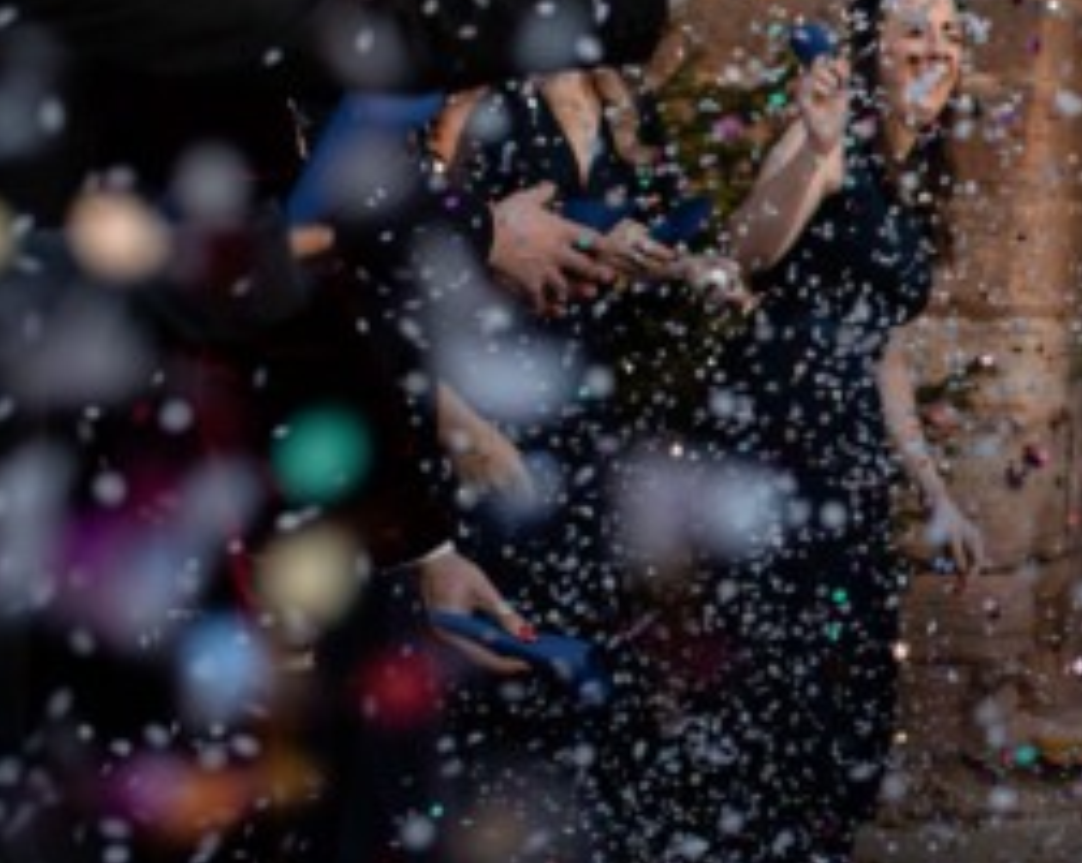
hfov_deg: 18.1
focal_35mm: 98
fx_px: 3135
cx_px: 1468
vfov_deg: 15.6
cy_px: 294
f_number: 2.8
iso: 220
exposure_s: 1/250
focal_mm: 35
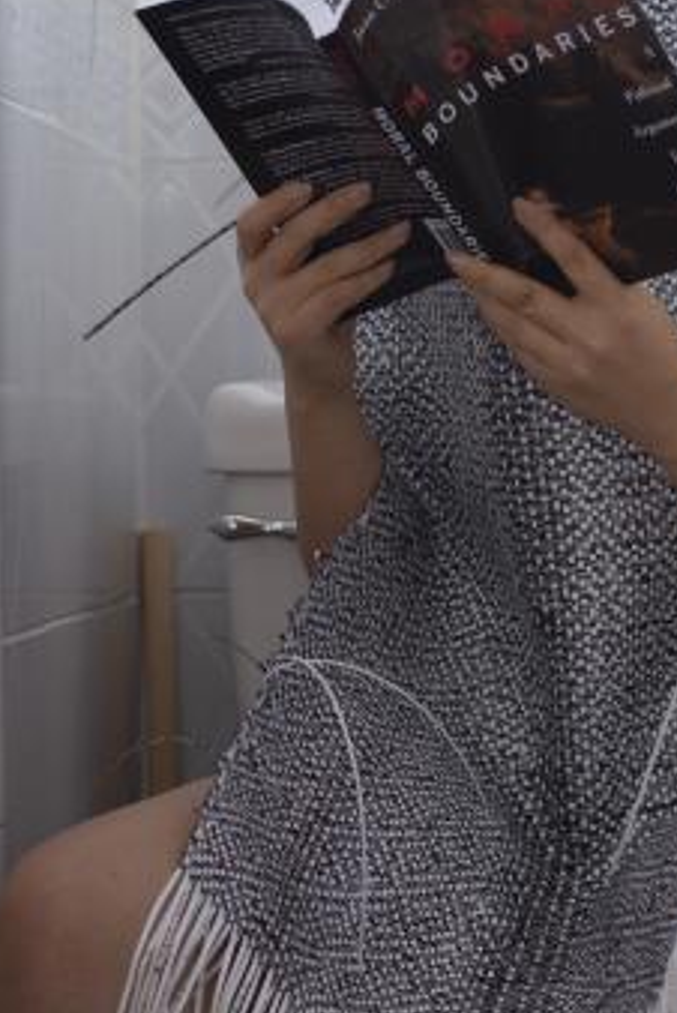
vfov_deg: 13.2
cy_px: 718
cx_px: 566
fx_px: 4363
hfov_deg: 8.8
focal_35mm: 155
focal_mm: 50
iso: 400
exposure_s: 1/40
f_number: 2.8
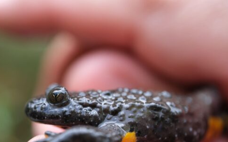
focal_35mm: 64
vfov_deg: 20.3
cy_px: 91
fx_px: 398
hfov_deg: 31.7
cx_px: 73
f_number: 4.5
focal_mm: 30
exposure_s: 1/125
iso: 125
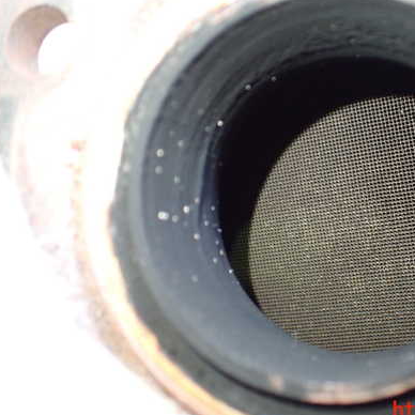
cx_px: 313
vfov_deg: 40.9
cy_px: 184
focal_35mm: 41
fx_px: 556
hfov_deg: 39.8
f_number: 2.3
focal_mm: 5.4
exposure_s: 1/40
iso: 800
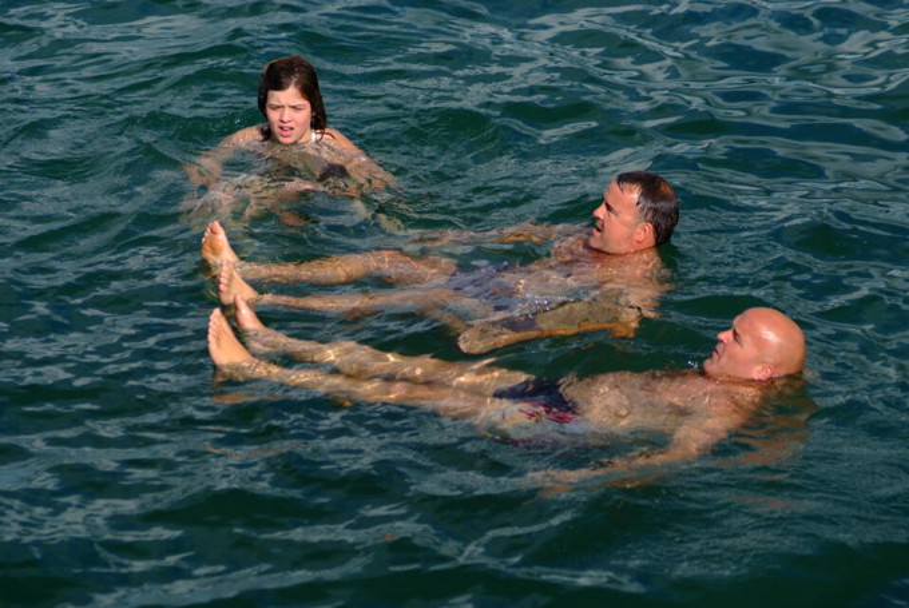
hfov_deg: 10.1
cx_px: 454
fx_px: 5131
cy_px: 304
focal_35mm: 203
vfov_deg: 6.8
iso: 200
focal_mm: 135
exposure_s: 1/3000
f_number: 3.3
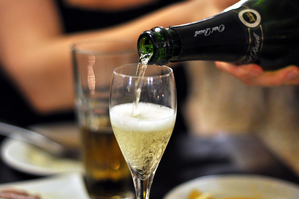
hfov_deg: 27.0
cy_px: 100
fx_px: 623
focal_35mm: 75
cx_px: 150
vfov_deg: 18.2
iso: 1250
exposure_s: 1/80
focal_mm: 50
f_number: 1.4
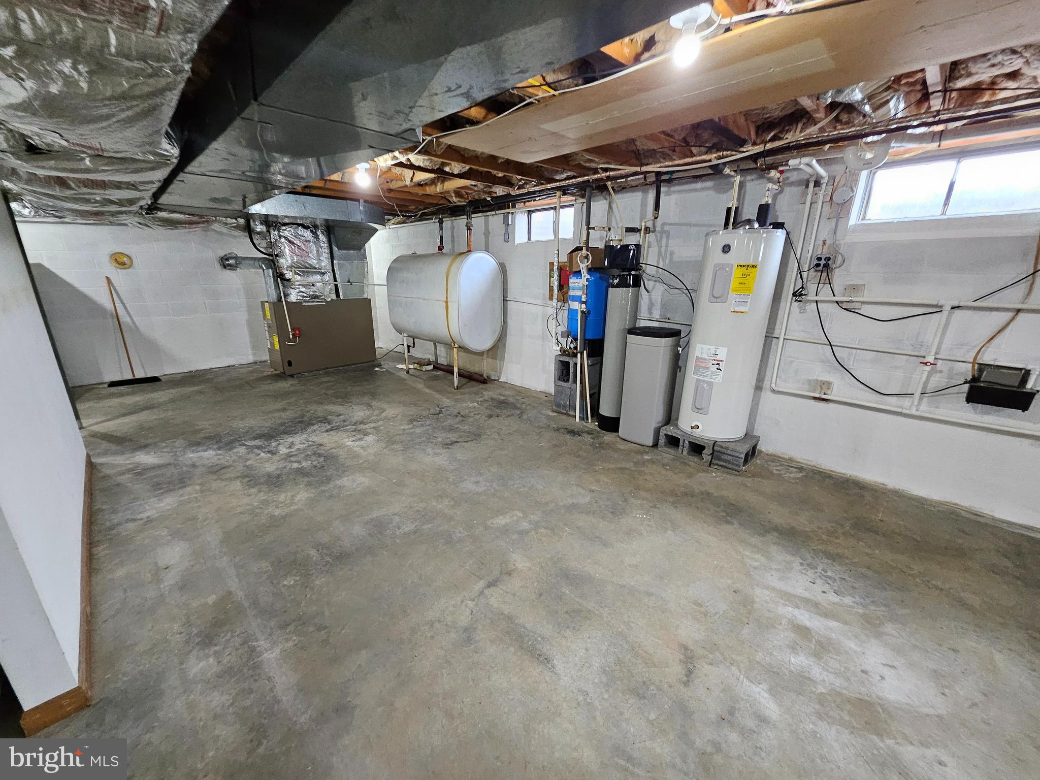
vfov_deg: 89.9
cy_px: 390
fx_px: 391
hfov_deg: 106.2
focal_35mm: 13
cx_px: 520
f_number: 2.2
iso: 400
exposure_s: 1/30
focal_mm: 1.74
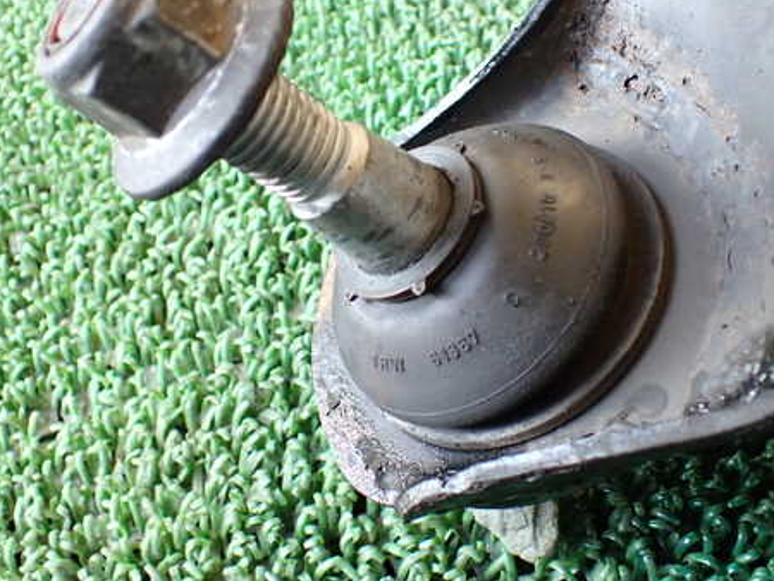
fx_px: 895
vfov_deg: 35.9
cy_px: 242
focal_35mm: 40
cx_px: 373
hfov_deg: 46.8
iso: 400
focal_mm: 5.4
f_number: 2.3
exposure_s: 1/125
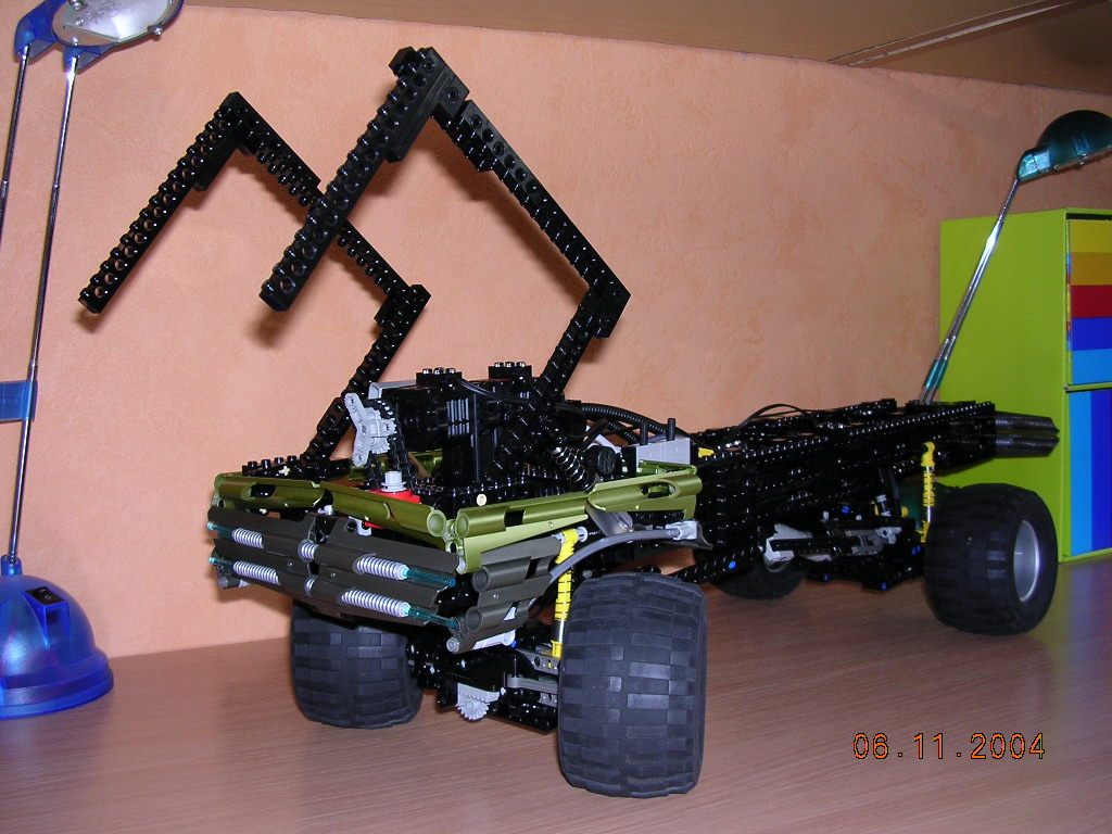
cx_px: 556
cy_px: 417
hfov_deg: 49.0
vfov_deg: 37.7
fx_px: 1221
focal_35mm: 38
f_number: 2.8
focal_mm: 5.8
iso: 100
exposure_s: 1/60.1
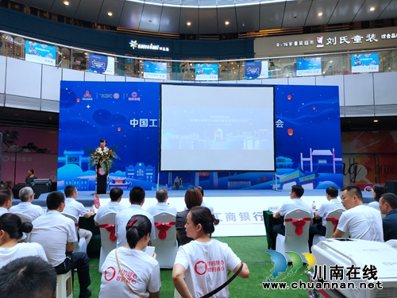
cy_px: 149
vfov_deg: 46.8
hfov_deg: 60.0
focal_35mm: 30
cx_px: 198
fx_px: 344
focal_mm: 3.95
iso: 125
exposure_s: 1/100
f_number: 1.8
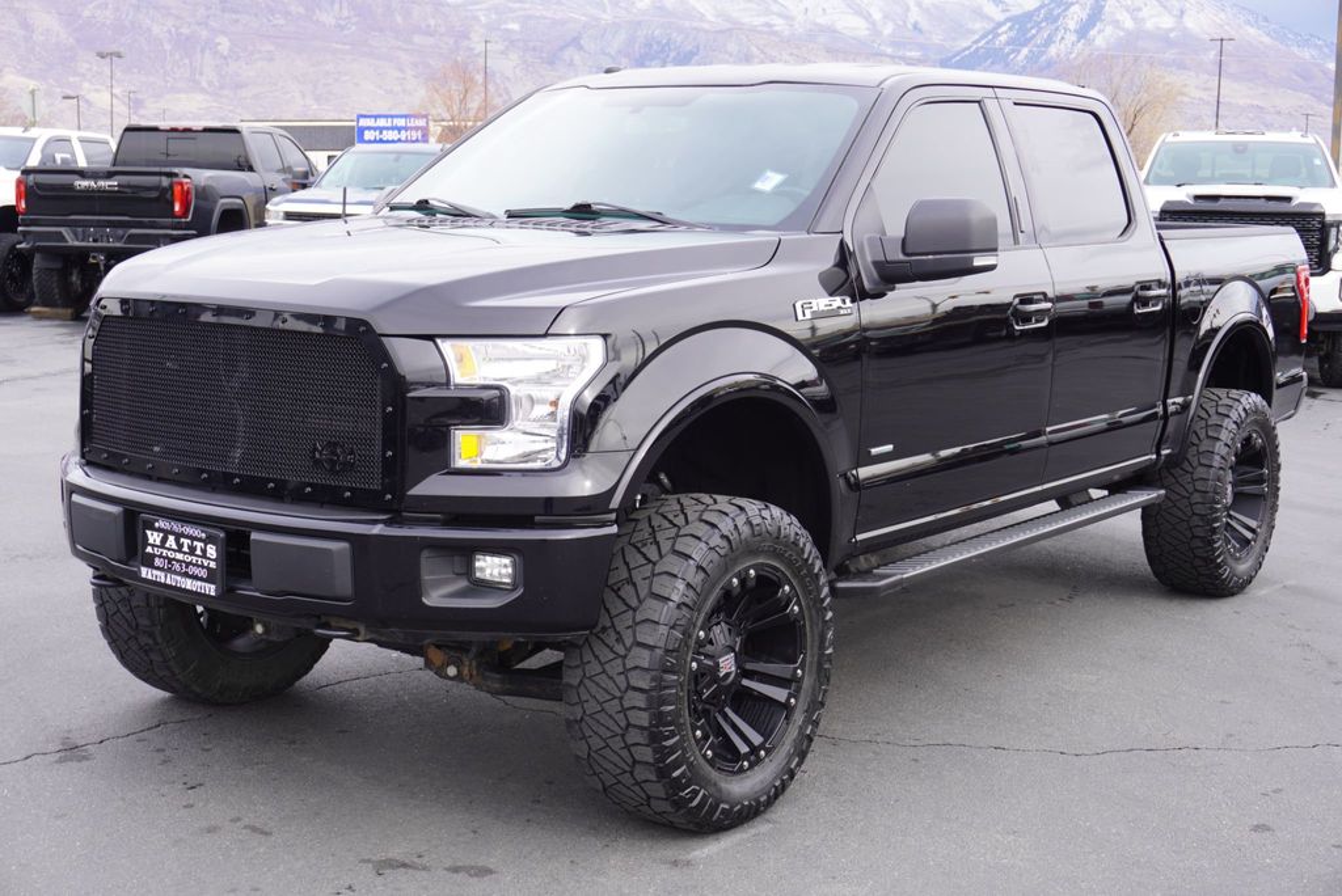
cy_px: 448
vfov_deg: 28.1
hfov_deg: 41.1
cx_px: 671
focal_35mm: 48
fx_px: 1790
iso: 100
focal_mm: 32
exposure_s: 1/80
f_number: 6.3
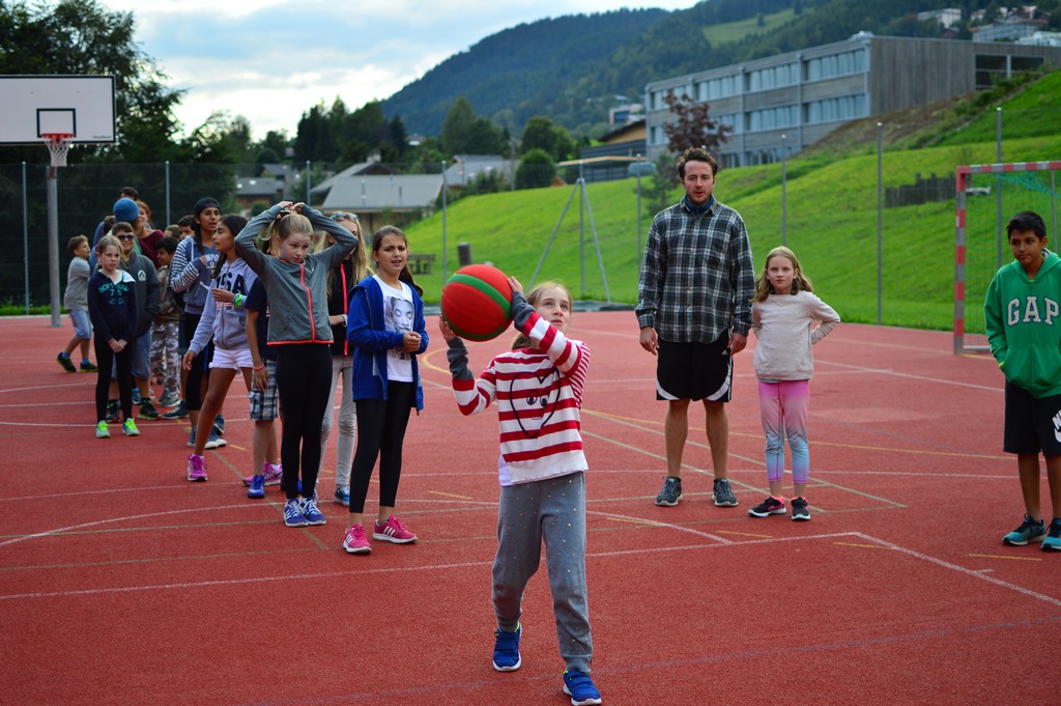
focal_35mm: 52
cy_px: 353
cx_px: 530
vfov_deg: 25.7
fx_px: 1546
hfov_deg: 37.9
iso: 100
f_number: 1.8
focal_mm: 35
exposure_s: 1/800
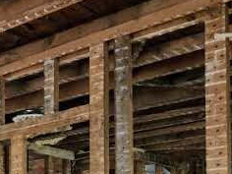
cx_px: -97
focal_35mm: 78
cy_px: 244
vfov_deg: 17.4
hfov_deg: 21.7
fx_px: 523
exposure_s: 1/120
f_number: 1.8
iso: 320
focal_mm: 5.4
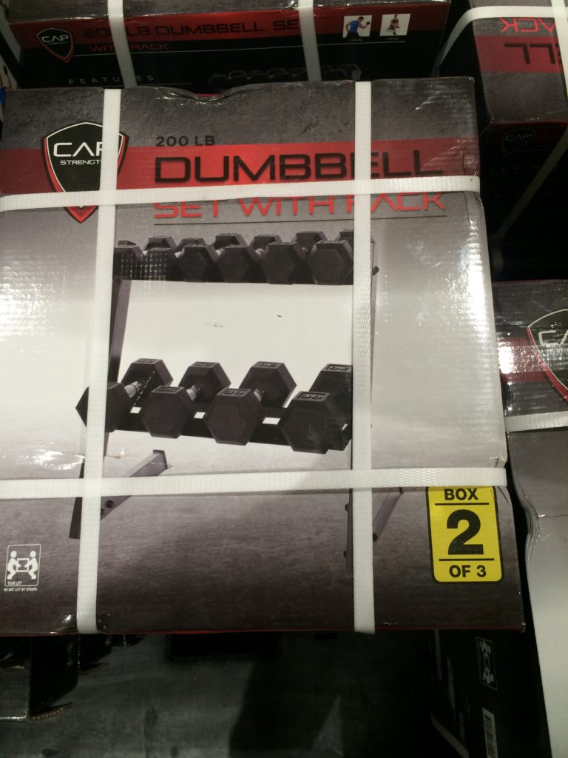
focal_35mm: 29
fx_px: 634
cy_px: 379
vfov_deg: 61.7
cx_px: 284
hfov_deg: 48.2
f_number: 2.2
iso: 80
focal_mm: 4.15
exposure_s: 1/30
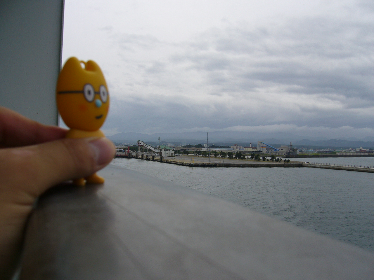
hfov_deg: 52.6
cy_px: 140
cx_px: 187
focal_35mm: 35
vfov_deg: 40.7
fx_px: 378
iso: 80
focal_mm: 5.8
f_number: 5.6
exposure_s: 1/640
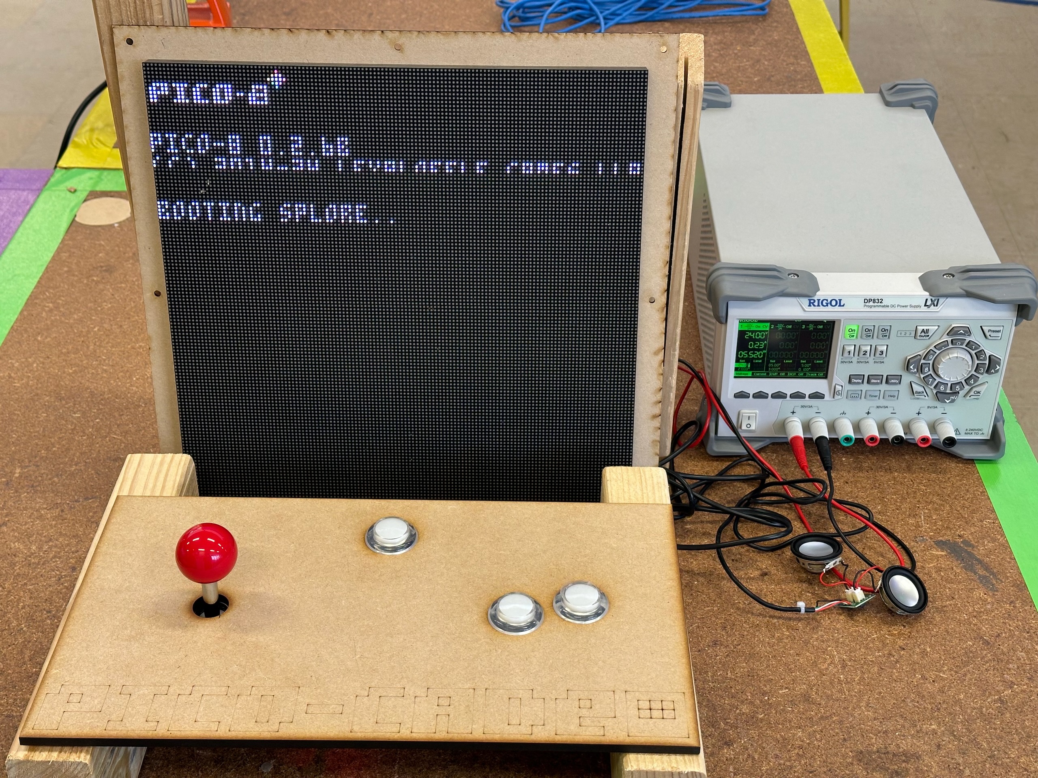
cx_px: 519
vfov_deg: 30.3
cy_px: 389
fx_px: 1439
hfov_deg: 39.7
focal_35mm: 48
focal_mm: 6.86
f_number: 1.78
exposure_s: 1/50
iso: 80
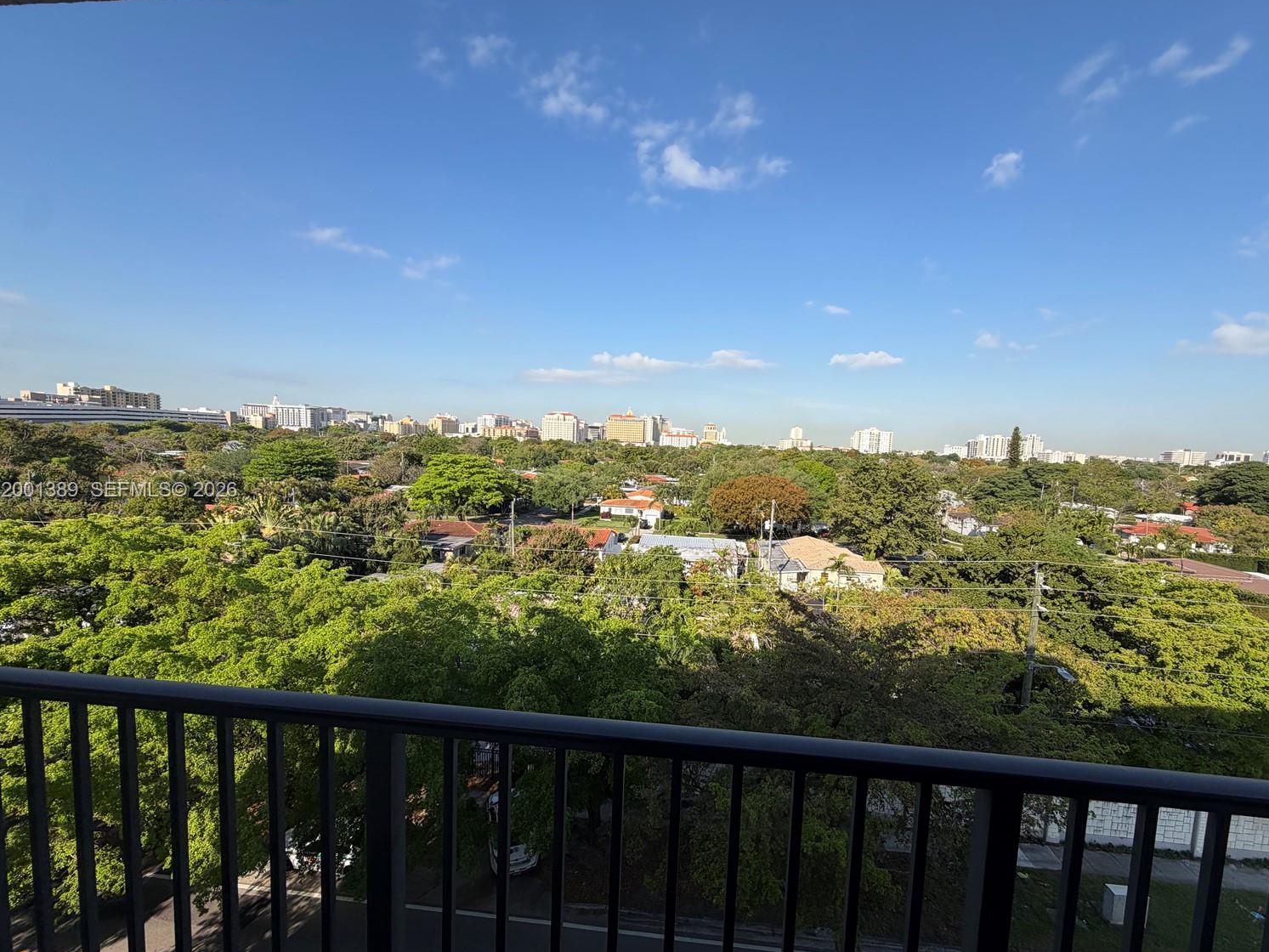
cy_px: 491
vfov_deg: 81.7
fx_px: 550
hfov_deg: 98.1
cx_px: 653
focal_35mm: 15
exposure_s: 1/770
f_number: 2.2
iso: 20
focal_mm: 2.22
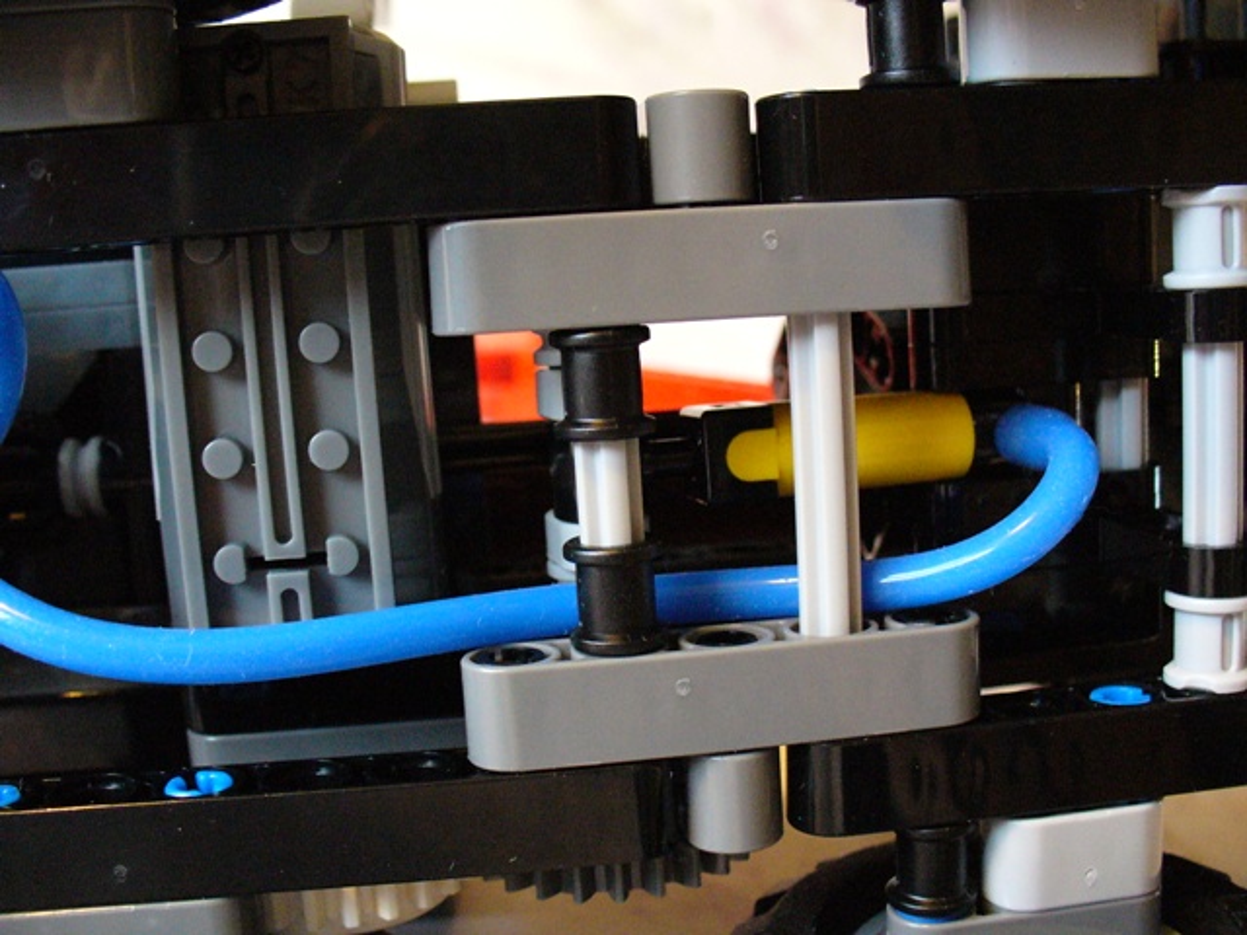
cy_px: 468
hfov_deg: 50.1
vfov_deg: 38.7
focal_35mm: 37
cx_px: 624
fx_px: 1333
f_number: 2.8
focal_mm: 6.1
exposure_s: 1/13
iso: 400
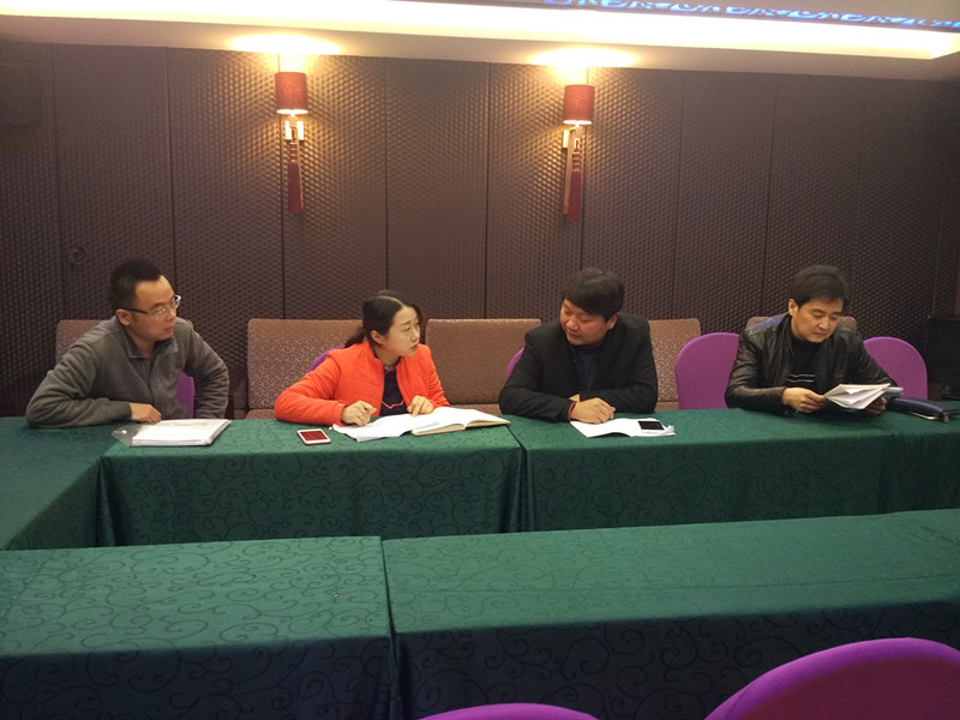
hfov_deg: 60.0
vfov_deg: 46.8
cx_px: 480
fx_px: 832
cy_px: 360
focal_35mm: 30
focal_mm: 4.12
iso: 553
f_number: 2
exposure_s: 1/20
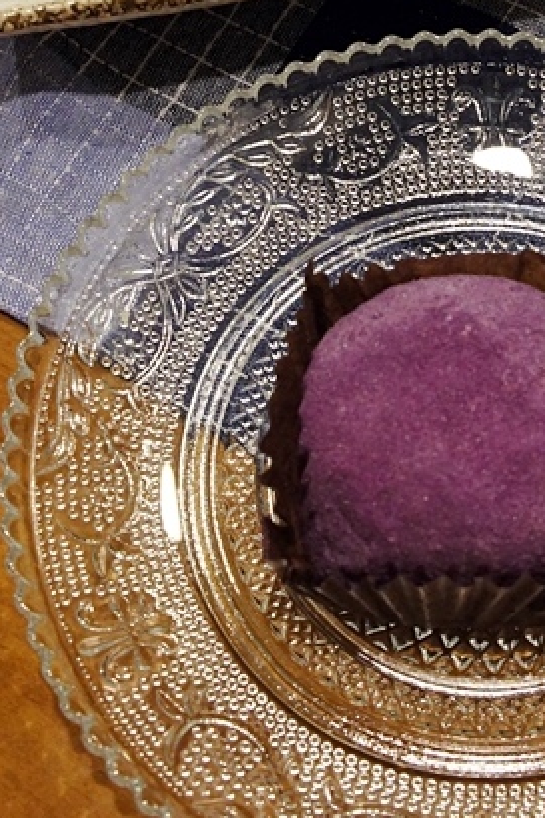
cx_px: 426
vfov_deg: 25.1
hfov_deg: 17.1
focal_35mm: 79
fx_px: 1795
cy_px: 132
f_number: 7.1
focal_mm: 24
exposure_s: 1/30
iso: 1600
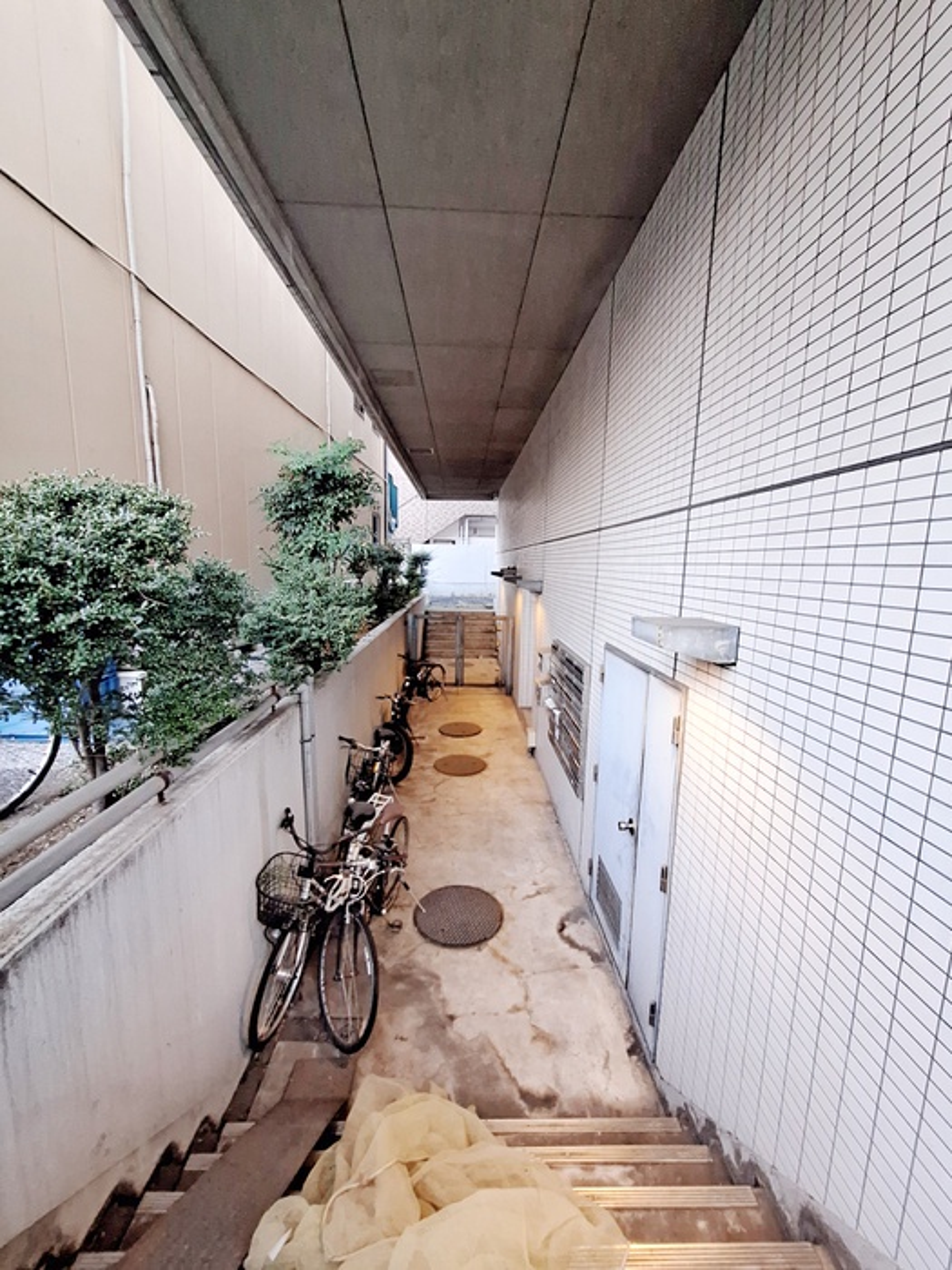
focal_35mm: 13
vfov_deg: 106.2
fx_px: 477
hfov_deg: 89.9
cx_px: 476
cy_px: 635
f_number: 2.2
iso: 640
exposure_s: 1/20
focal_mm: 1.74
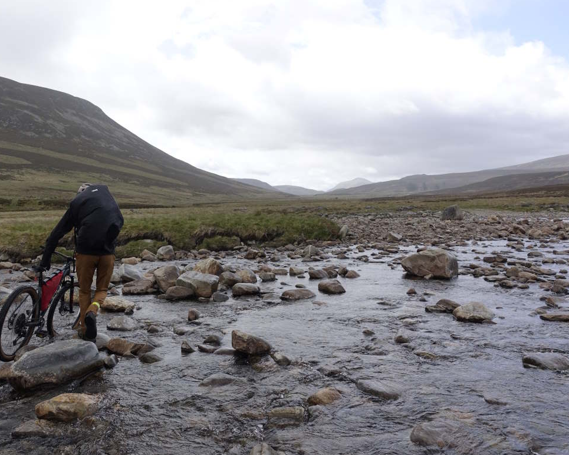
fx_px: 472
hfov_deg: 61.8
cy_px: 233
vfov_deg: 51.5
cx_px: 233
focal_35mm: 28
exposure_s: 1/500
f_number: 4
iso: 125
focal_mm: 8.8
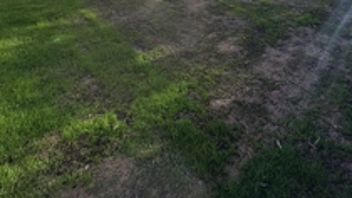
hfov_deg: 64.6
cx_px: 230
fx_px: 271
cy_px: -52
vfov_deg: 31.8
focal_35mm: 29
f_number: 2.2
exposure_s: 1/787
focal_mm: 2.22
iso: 40
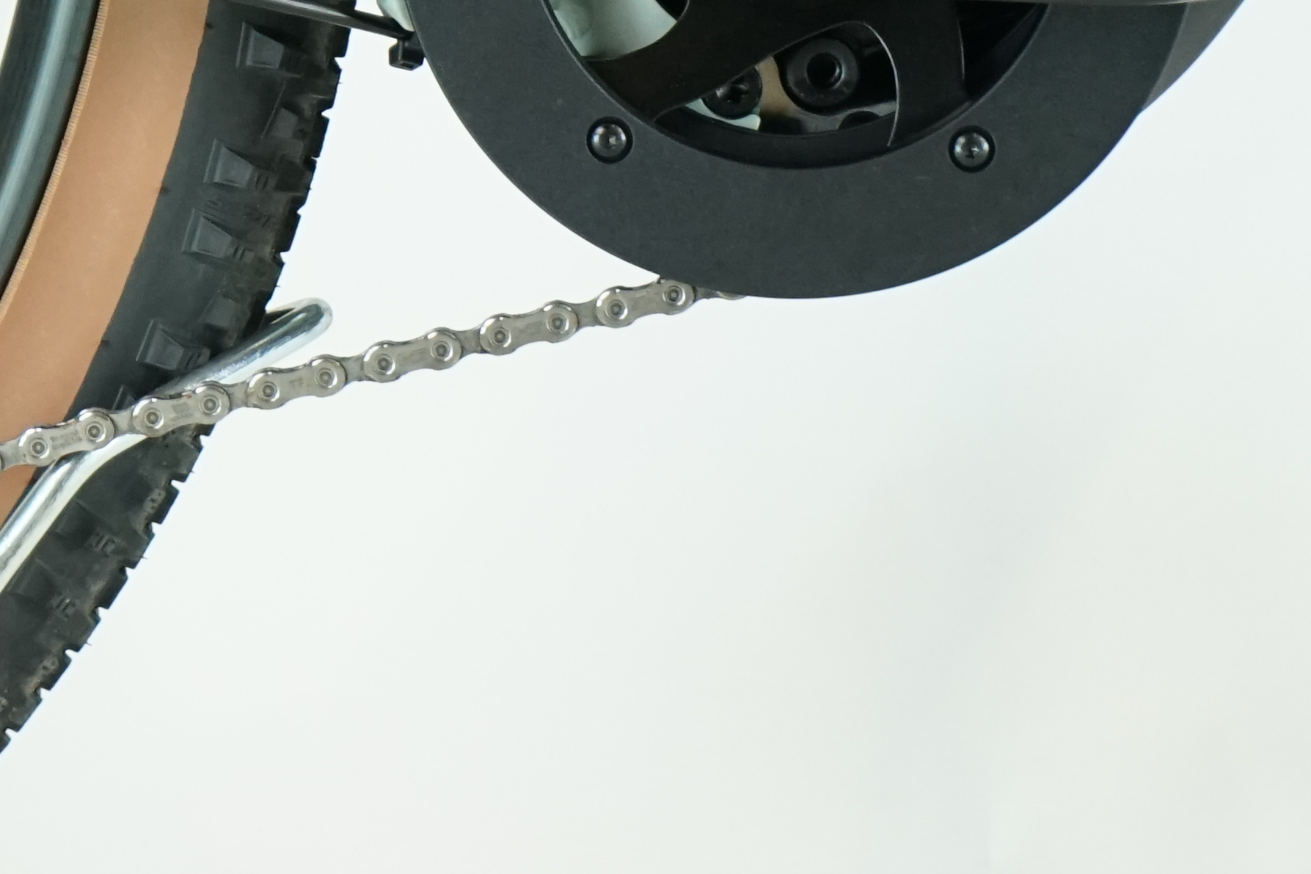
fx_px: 8557
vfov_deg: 5.8
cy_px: -214
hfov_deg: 8.7
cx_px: -73
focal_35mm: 235
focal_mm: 70
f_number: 5.6
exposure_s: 1/200
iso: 2000
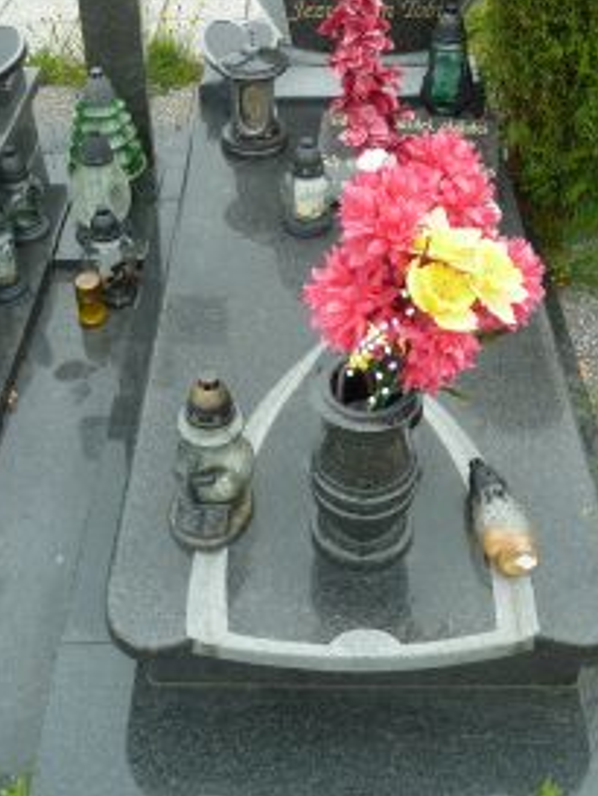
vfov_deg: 40.9
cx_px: 309
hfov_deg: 32.9
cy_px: 146
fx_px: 1013
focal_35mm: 44
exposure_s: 1/100
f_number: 3.3
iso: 80
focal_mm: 4.1
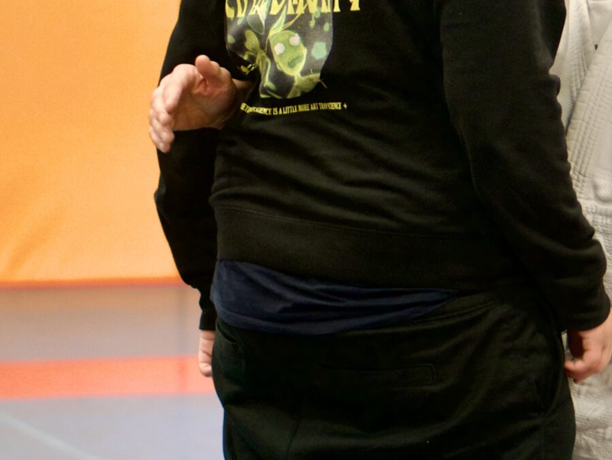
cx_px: 528
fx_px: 4333
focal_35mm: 245
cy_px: 14
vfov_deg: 6.1
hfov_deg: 8.1
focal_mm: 43
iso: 200
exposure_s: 1/125
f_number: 1.7
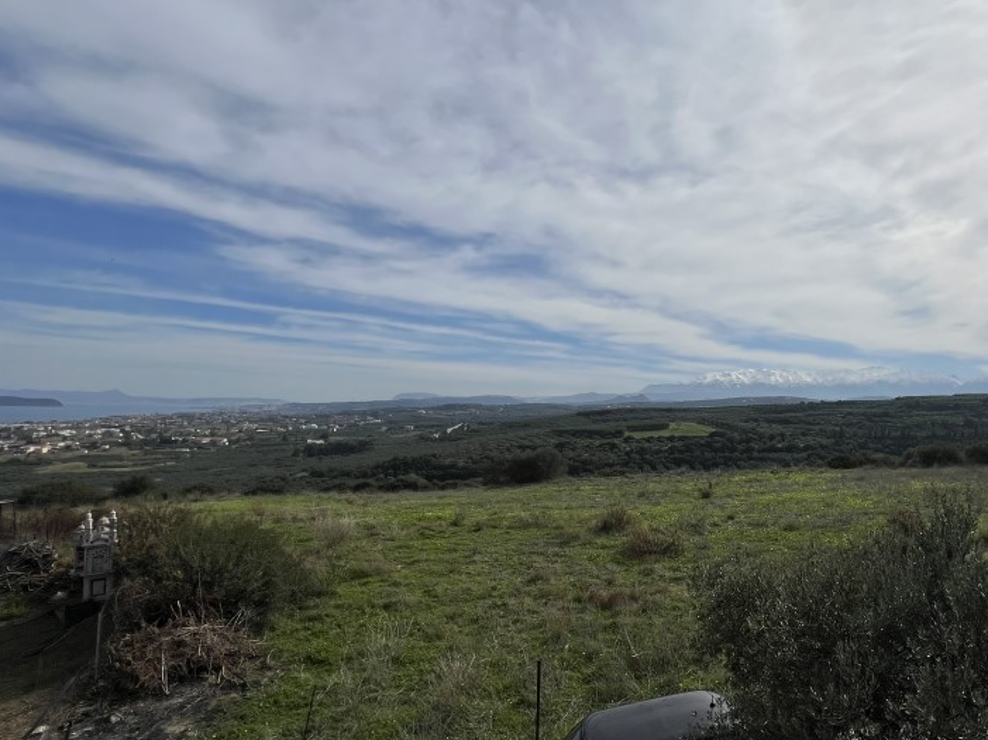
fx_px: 542
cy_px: 379
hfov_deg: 81.5
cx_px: 668
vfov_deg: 68.6
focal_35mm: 19
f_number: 1.8
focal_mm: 1.57
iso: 40
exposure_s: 1/5814
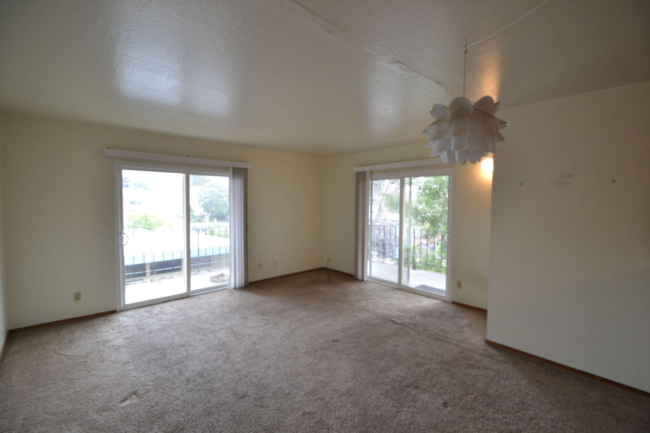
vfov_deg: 77.3
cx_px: 325
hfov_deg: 100.4
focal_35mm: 15
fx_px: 271
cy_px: 216
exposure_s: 1/60
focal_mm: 10
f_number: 3.5
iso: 450
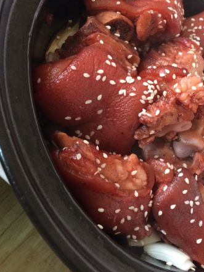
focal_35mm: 46
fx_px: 361
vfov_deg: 41.2
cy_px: 124
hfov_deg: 31.0
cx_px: 152
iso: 250
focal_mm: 4.15
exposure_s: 1/30
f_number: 2.2
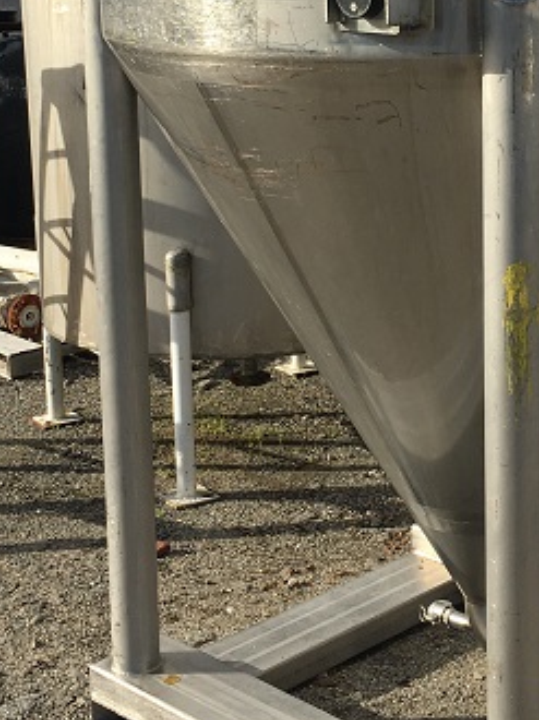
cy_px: 193
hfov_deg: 20.4
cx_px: 451
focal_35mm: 71
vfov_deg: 27.1
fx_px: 1476
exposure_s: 1/1672
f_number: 2.2
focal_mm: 4.15
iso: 25
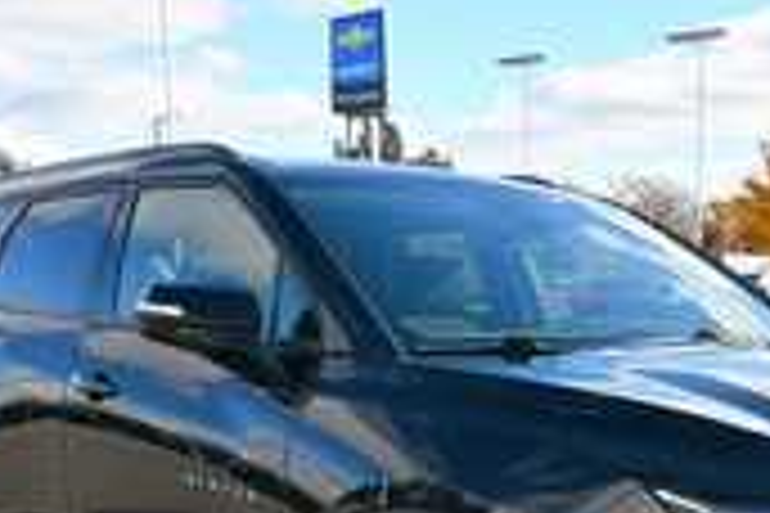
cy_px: 515
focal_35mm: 70
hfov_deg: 28.4
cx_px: 572
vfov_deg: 18.9
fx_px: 1497
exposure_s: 1/250
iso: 160
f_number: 8
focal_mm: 20
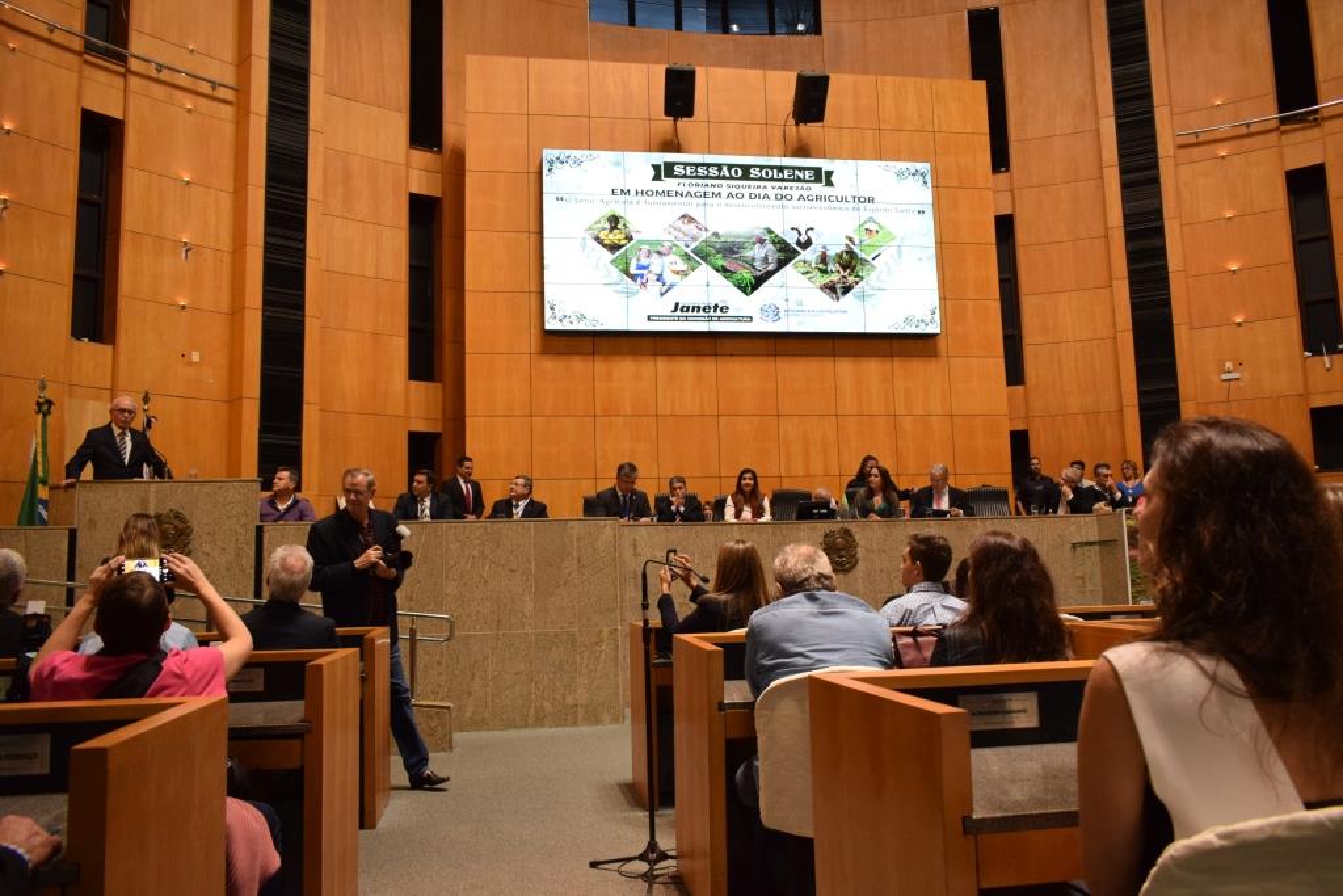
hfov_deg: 67.4
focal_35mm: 27
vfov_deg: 47.9
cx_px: 672
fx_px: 1007
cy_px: 448
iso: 1600
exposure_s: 1/100
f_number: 5
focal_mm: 18
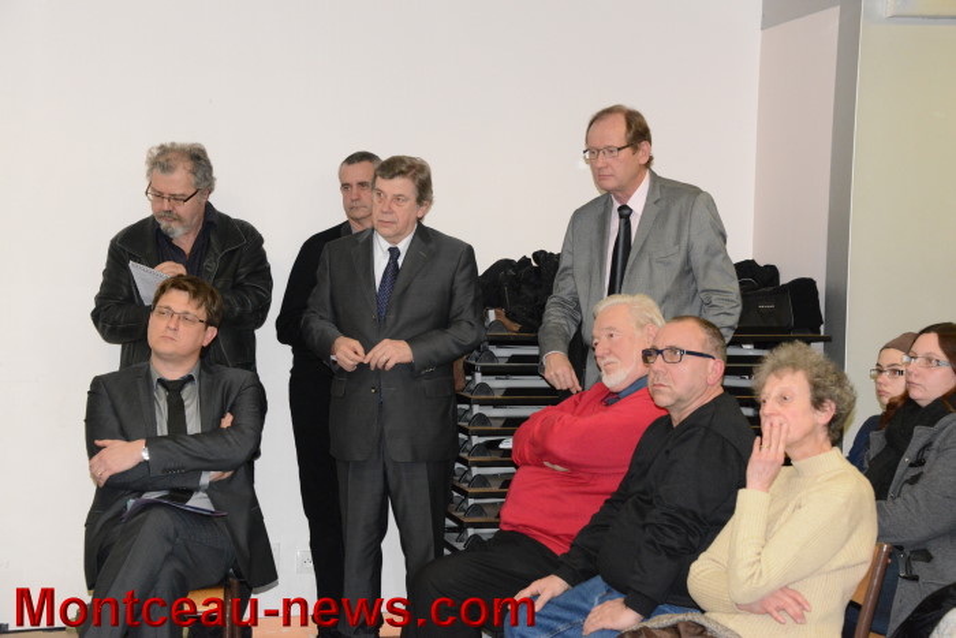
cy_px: 319
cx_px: 478
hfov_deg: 28.8
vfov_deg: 19.5
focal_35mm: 70
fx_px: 1859
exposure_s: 1/80
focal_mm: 70
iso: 6400
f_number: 8
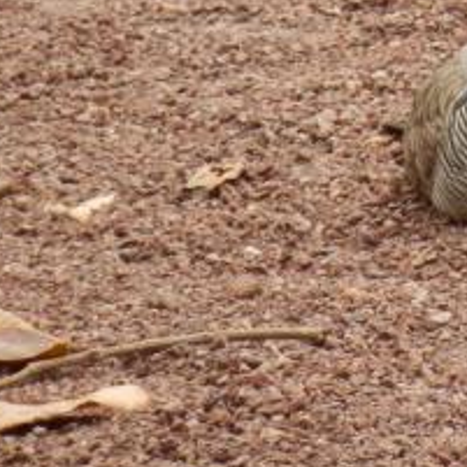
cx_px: 671
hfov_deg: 1.0
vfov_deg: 1.0
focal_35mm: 1686
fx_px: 25734
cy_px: 88
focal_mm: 108
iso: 500
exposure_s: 1/250
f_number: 6.9
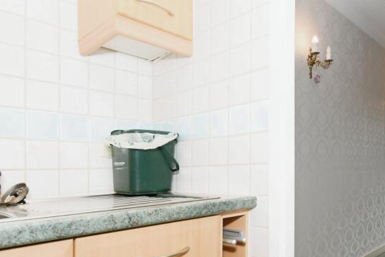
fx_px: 299
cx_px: 254
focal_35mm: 28
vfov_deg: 45.6
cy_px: 174
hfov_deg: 63.9
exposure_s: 1/60
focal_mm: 10
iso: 400
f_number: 8
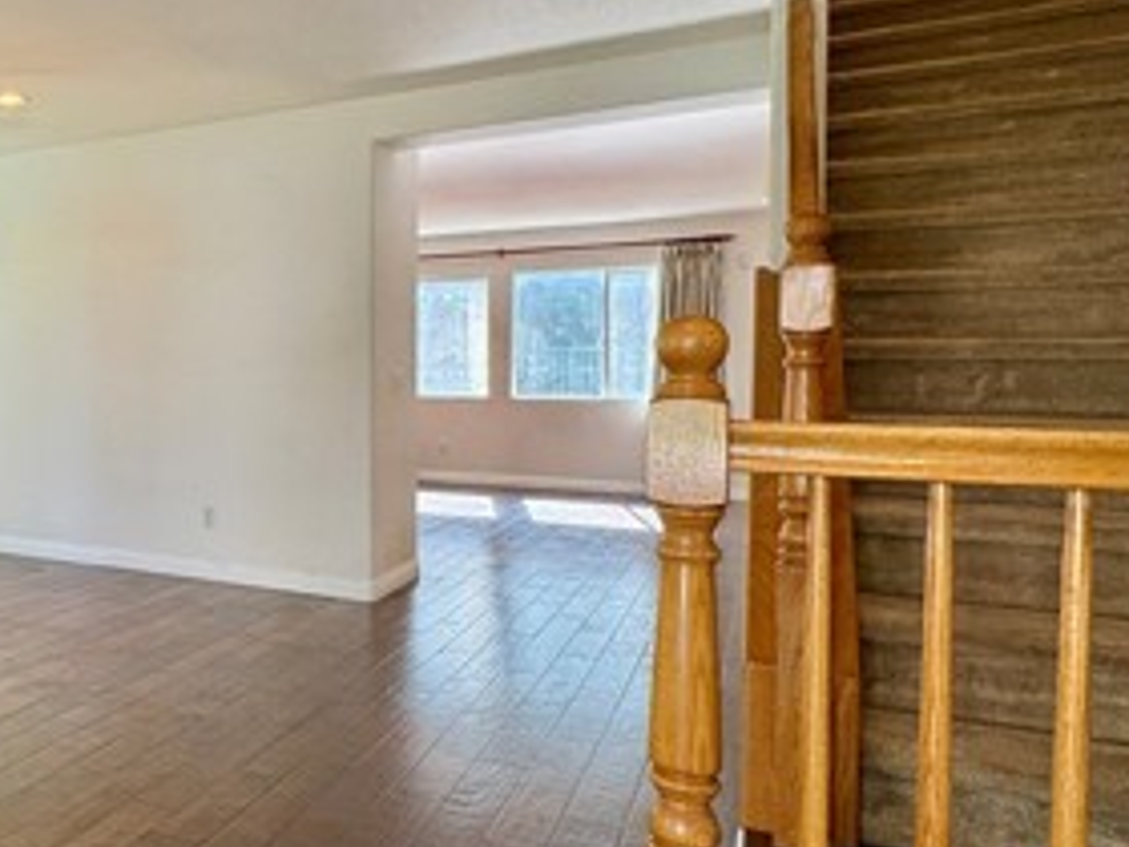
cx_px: -44
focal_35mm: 32
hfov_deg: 45.9
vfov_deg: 44.1
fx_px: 1044
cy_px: 383
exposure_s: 1/120
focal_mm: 2.22
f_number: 2.2
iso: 80
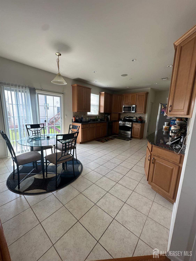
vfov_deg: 102.1
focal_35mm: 14
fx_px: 106
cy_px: 130
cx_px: 98
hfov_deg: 85.7
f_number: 2.2
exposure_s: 1/99
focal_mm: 2.22
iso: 64
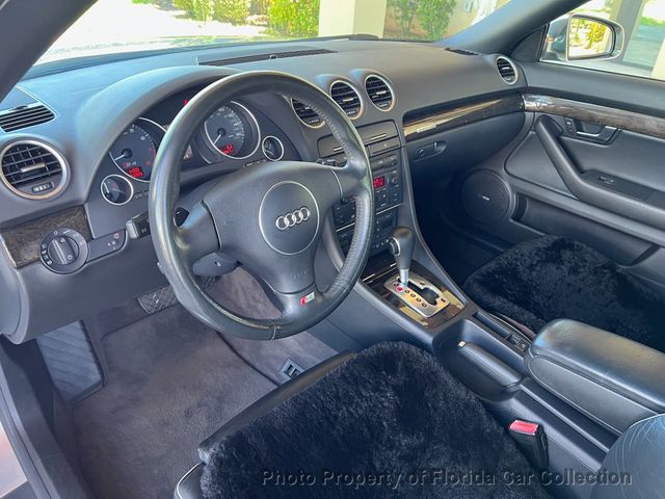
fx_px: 499
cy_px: 250
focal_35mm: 26
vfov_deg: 53.1
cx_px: 332
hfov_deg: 67.3
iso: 200
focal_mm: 5.7
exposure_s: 1/60
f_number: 1.5
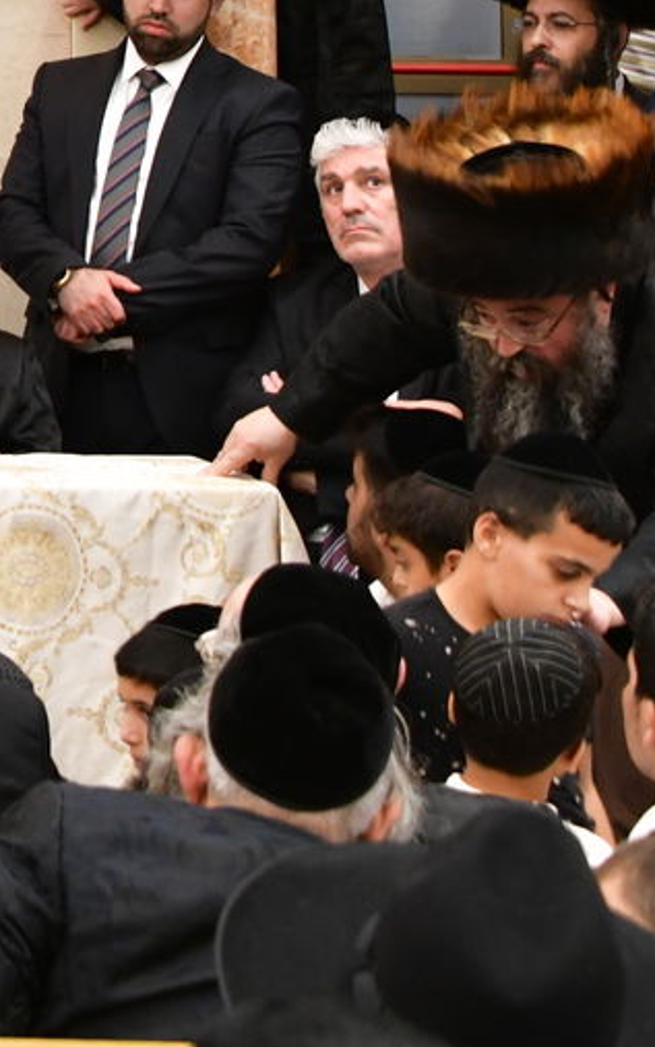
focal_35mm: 152
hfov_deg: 8.2
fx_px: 4340
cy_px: -498
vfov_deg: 13.1
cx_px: -705
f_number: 5.6
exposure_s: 1/100
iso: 1600
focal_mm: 36
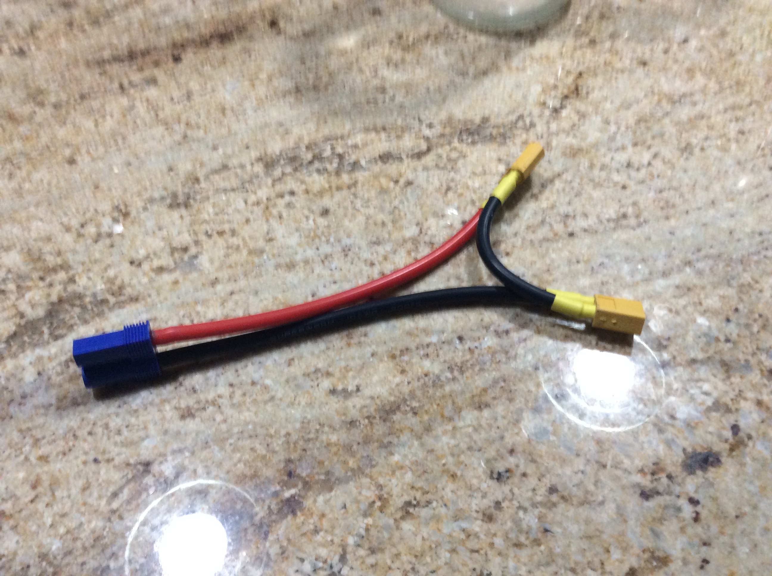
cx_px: 386
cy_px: 288
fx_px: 713
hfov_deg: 56.9
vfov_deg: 44.1
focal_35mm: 32
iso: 160
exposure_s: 1/24
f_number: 2.4
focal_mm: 3.3
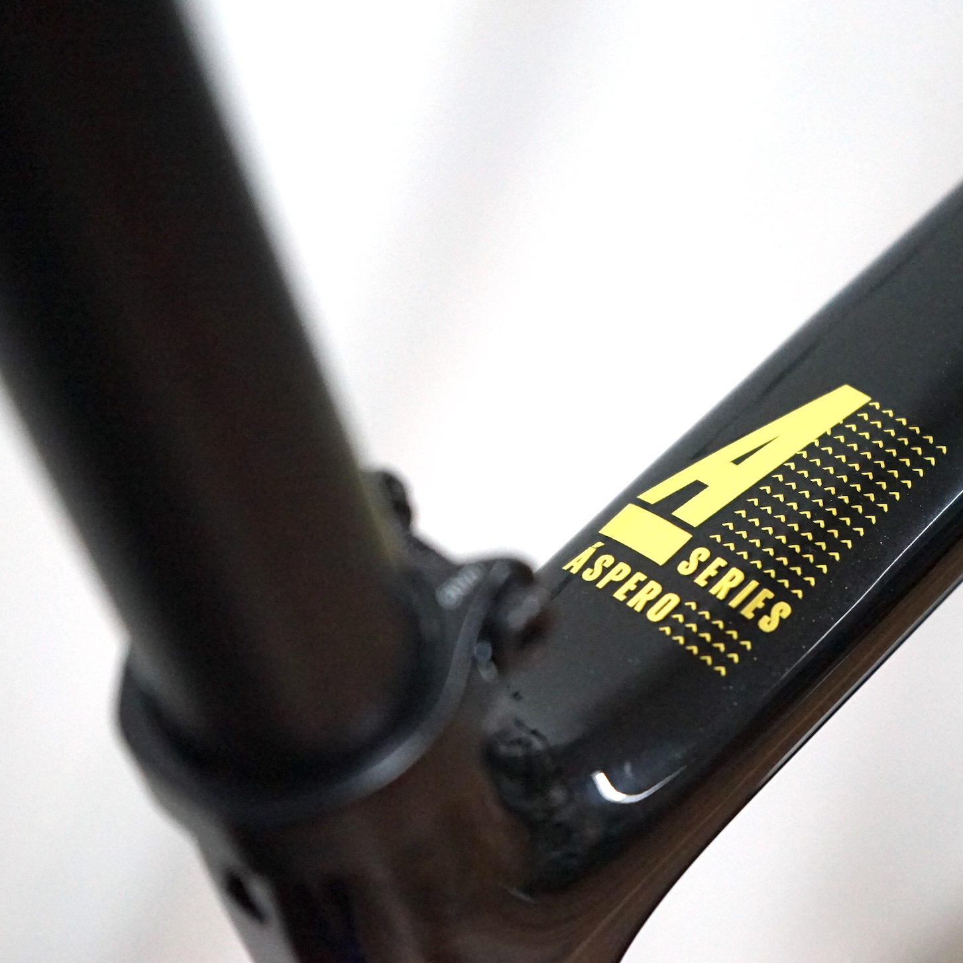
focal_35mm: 90
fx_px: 2833
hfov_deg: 19.2
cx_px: 687
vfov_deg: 19.3
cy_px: 483
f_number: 5.6
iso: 6400
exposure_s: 1/160
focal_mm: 70
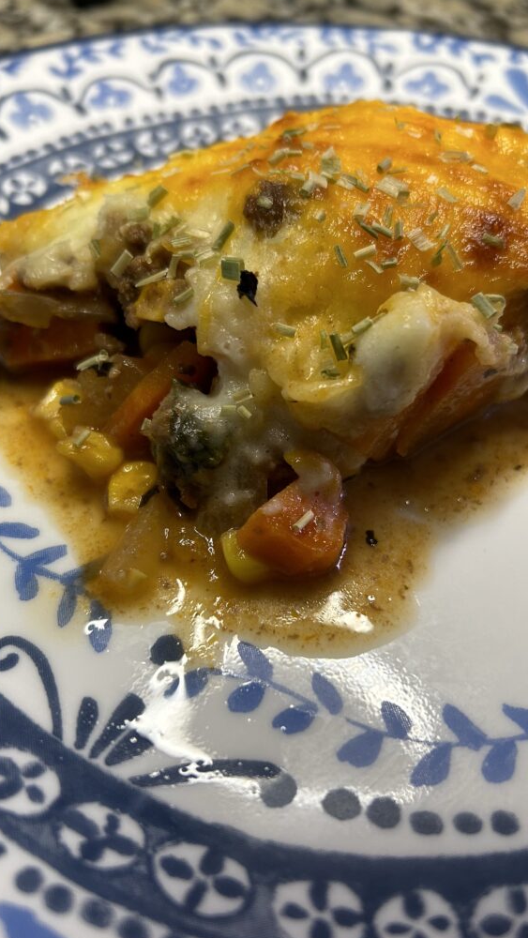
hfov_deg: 40.2
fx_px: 721
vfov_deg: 66.0
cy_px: 479
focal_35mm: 29
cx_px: 273
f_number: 1.5
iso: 125
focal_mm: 5.7
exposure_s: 1/106
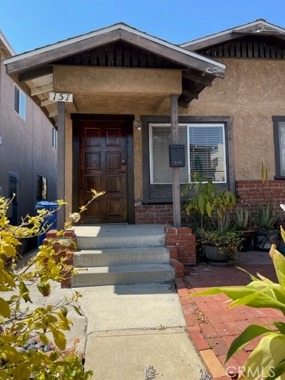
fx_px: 296
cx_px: 143
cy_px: 183
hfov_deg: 51.4
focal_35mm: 27
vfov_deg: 65.3
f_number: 1.6
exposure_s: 1/1511
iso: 32
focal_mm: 4.2
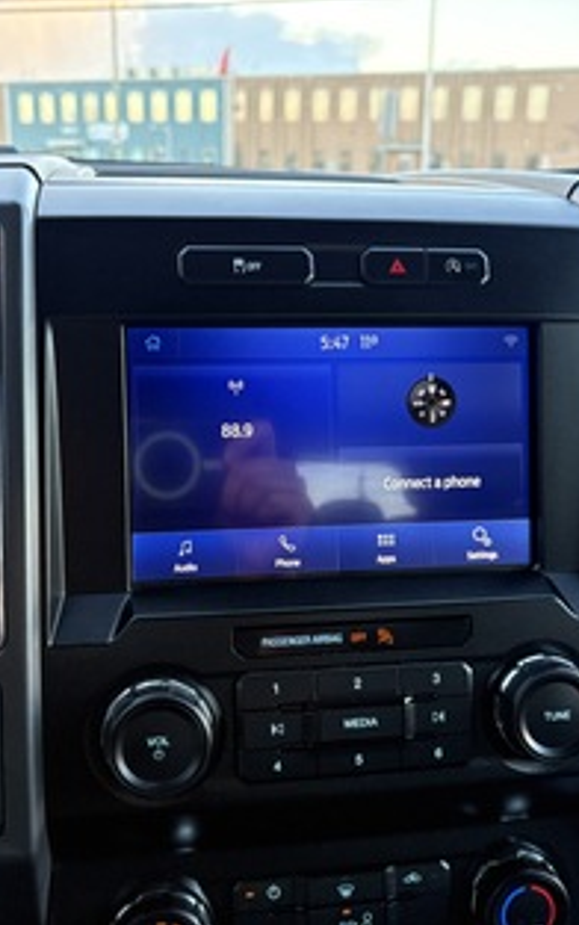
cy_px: 462
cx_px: 281
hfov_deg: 34.5
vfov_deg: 52.7
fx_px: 933
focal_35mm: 37
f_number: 1.6
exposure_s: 1/50
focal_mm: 5.96
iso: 200
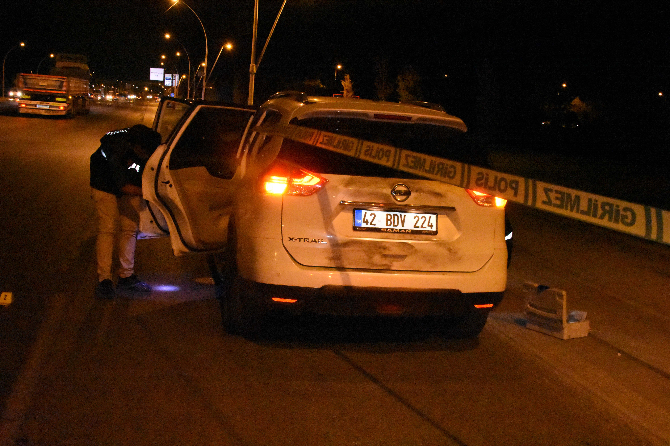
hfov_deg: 46.4
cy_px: 223
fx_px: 782
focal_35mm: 42
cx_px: 335
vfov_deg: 31.9
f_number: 8
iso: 25600
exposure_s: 1/60
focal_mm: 28
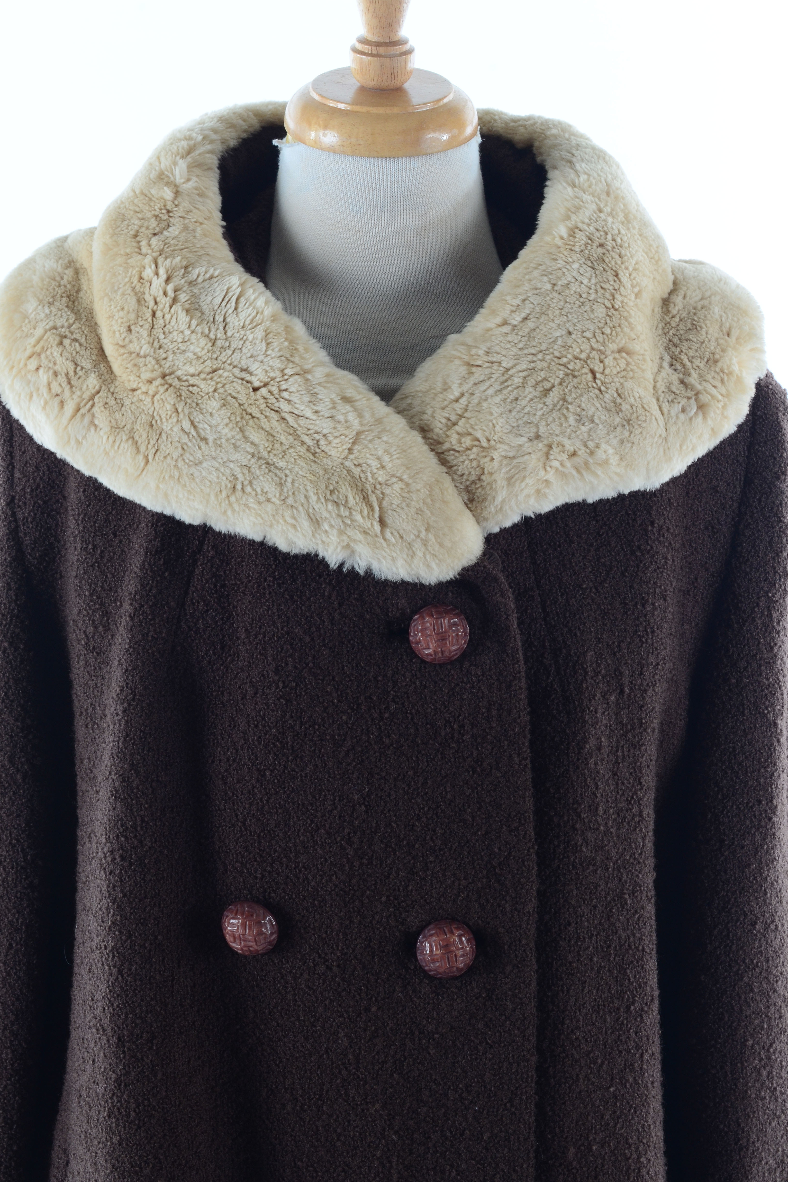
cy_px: 586
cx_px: 392
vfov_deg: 24.3
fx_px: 2742
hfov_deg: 16.4
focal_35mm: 84
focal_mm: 55
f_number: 18
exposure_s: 1/80
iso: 400
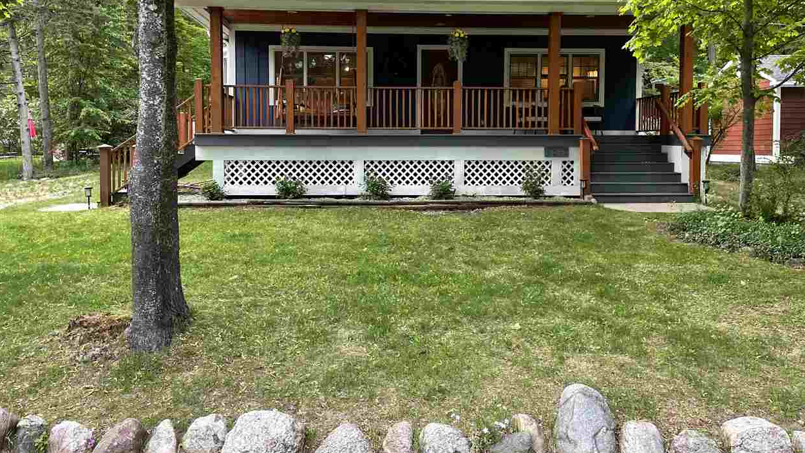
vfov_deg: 39.9
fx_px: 619
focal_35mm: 29
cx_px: 399
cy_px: 171
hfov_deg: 66.1
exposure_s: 1/115
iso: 125
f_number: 1.6
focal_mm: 4.2
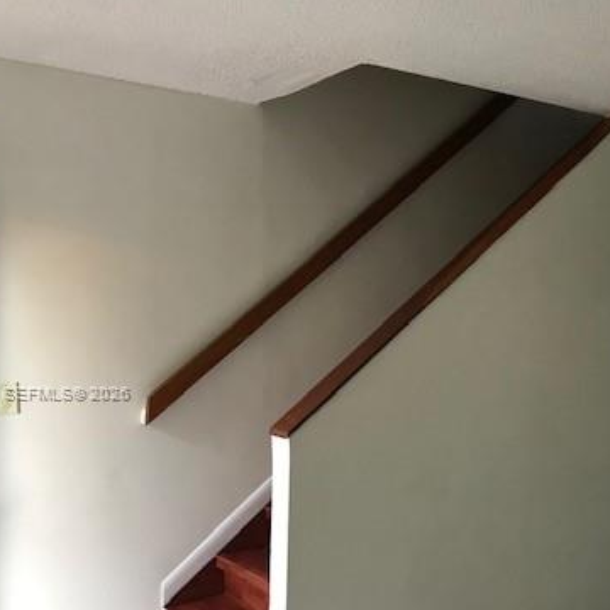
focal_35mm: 44
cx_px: 439
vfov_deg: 38.0
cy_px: 393
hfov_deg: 37.6
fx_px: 877
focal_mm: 3.99
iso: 50
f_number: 1.8
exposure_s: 1/15
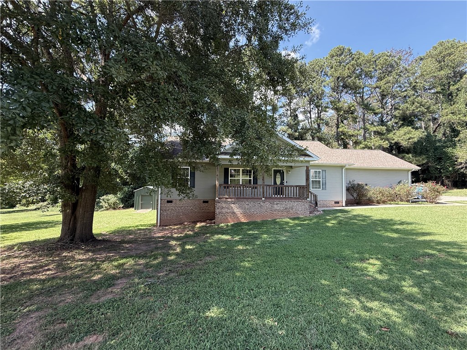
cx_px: 234
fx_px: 189
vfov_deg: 85.7
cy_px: 175
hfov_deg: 102.1
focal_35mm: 14
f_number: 2.2
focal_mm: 2.22
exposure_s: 1/227
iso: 64
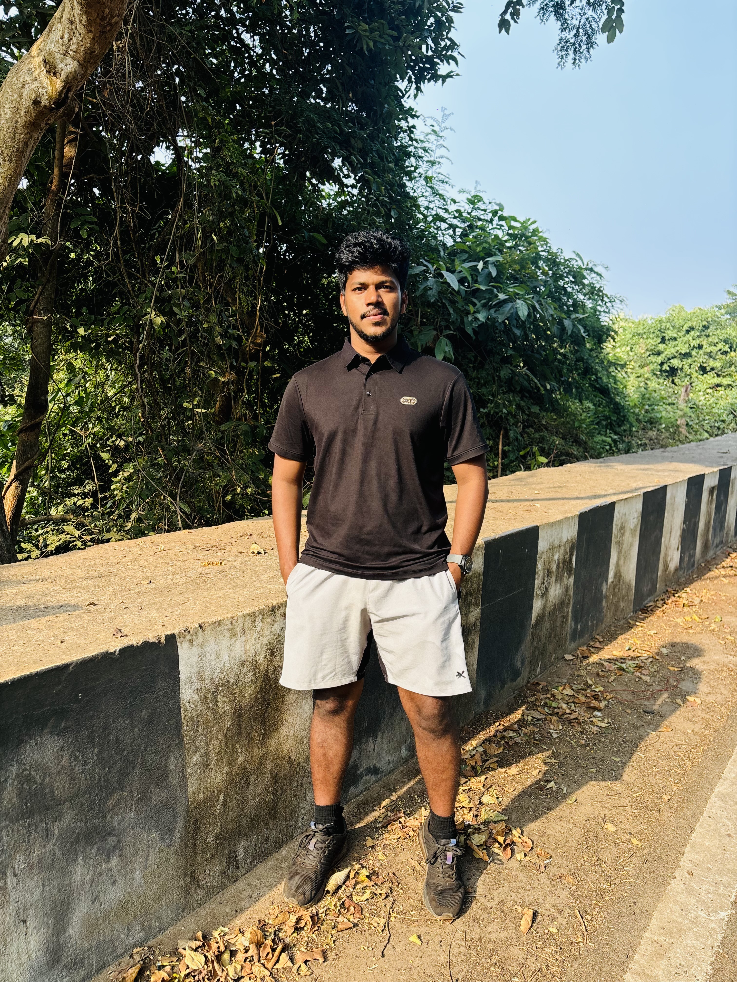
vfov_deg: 67.3
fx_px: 738
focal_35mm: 26
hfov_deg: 53.1
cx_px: 368
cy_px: 491
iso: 50
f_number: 1.6
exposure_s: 1/481
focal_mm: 5.96
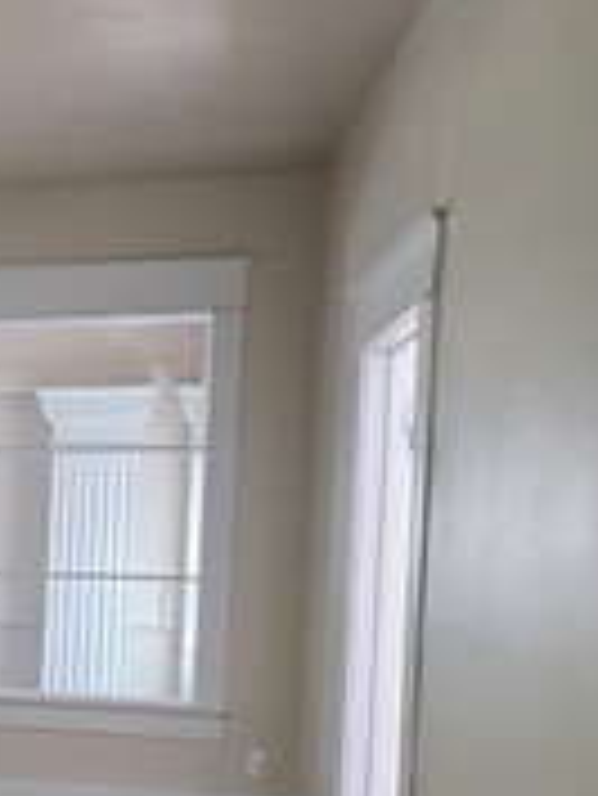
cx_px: -252
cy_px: 594
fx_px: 1081
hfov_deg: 25.1
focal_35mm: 47
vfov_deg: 39.4
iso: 160
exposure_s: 1/60
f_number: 1.9
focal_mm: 2.2
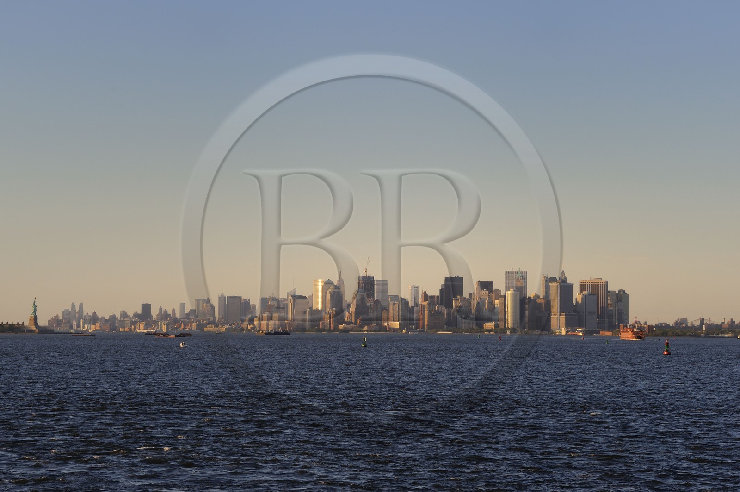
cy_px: 246
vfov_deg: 13.4
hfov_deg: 20.0
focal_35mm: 102
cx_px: 370
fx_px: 2094
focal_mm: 102
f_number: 8
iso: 400
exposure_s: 1/250
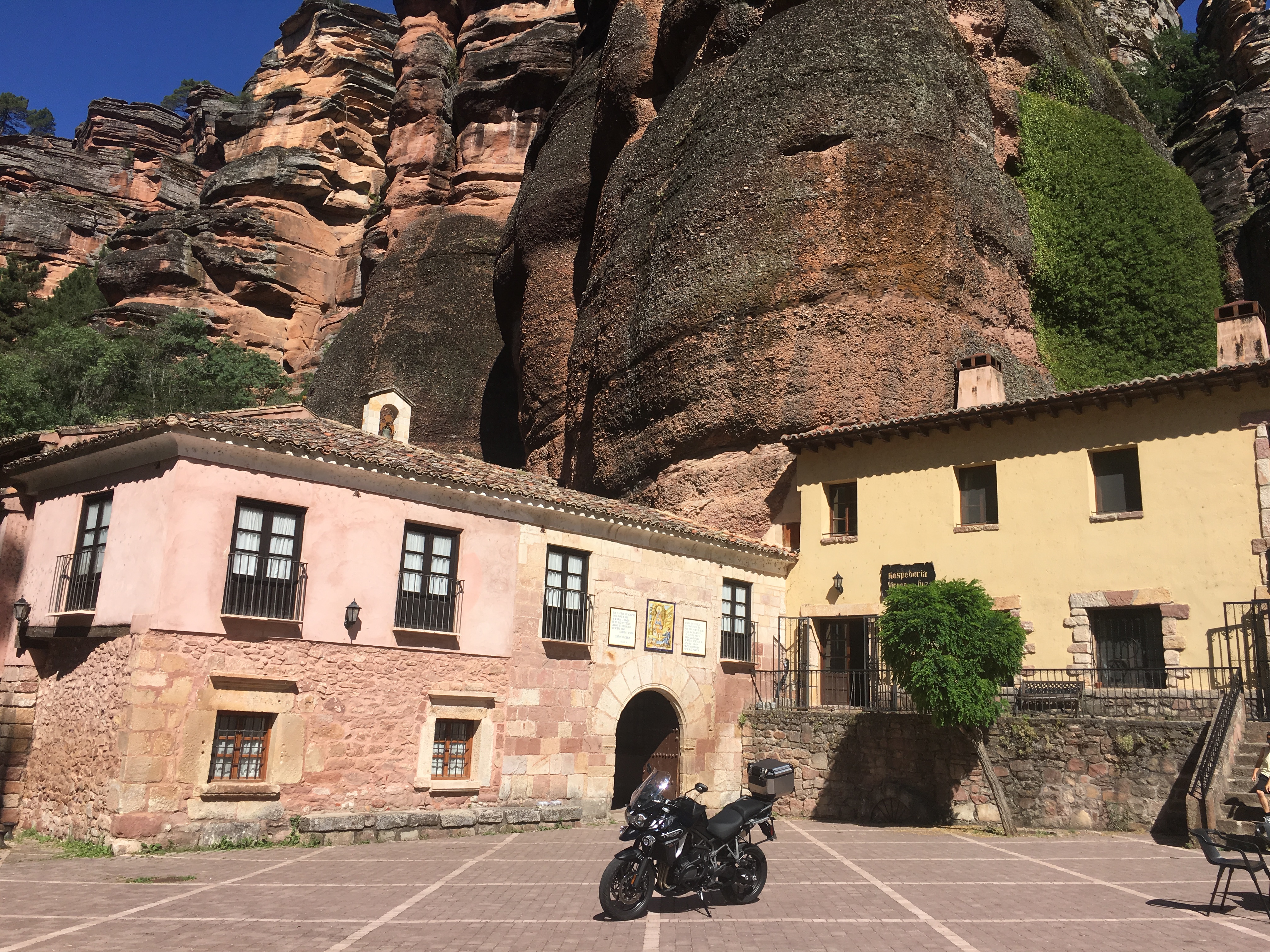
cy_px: 476
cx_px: 635
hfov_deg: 61.7
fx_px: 1064
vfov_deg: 48.2
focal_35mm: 29
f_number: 2.2
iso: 25
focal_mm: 4.15
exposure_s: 1/1923
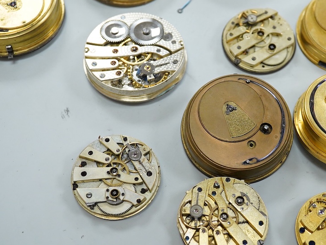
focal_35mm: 67
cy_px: 148
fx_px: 631
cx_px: 215
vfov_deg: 21.9
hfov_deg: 28.8
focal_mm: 30
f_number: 7.1
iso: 3200
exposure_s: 1/400
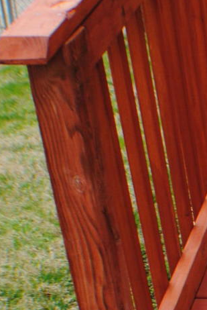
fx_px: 1231
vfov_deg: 14.2
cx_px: 401
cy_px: 266
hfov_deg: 9.1
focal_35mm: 143
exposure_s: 1/125
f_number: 5.6
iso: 140
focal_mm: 22
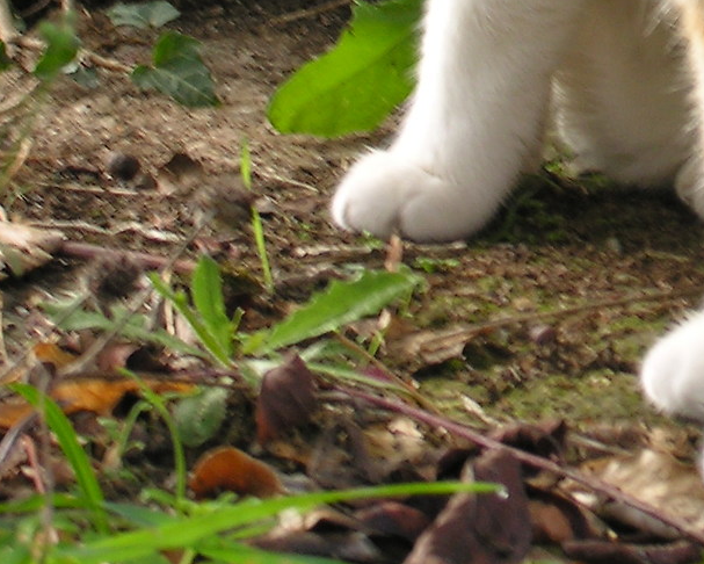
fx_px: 6836
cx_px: 1004
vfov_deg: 4.7
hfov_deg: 5.8
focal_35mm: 328
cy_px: -331
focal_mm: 21.6
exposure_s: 1/33.5
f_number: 4.9
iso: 50
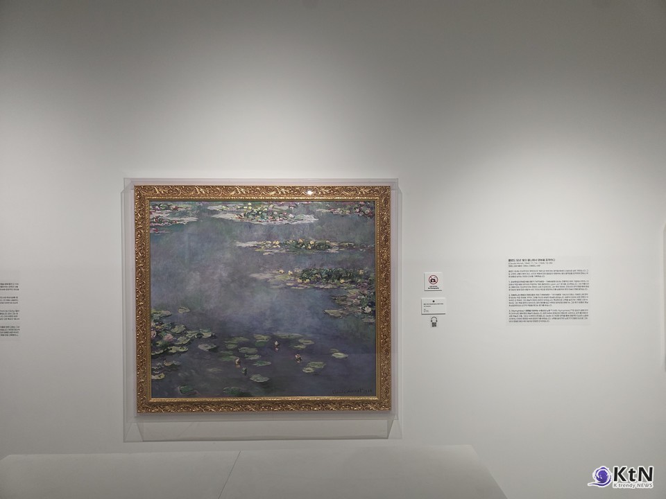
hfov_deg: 73.9
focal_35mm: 23
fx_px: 443
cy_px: 250
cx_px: 333
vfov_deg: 58.9
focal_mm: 5.4
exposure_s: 1/180
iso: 125
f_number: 1.8
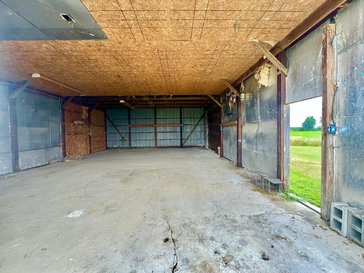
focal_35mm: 13
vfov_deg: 89.9
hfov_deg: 106.2
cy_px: 136
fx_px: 137
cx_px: 182
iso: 50
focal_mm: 1.57
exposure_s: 1/99
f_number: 1.8
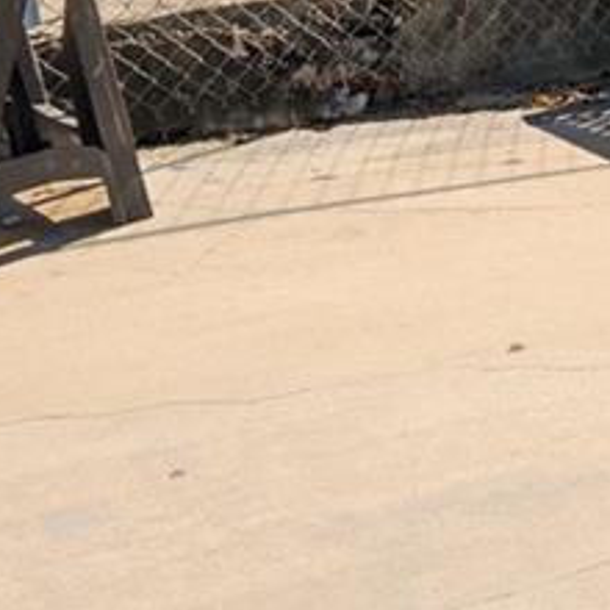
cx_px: 1641
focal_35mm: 99
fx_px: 1974
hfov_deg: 12.2
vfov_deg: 15.0
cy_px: -524
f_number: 10
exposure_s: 1/400
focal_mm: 16
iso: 100
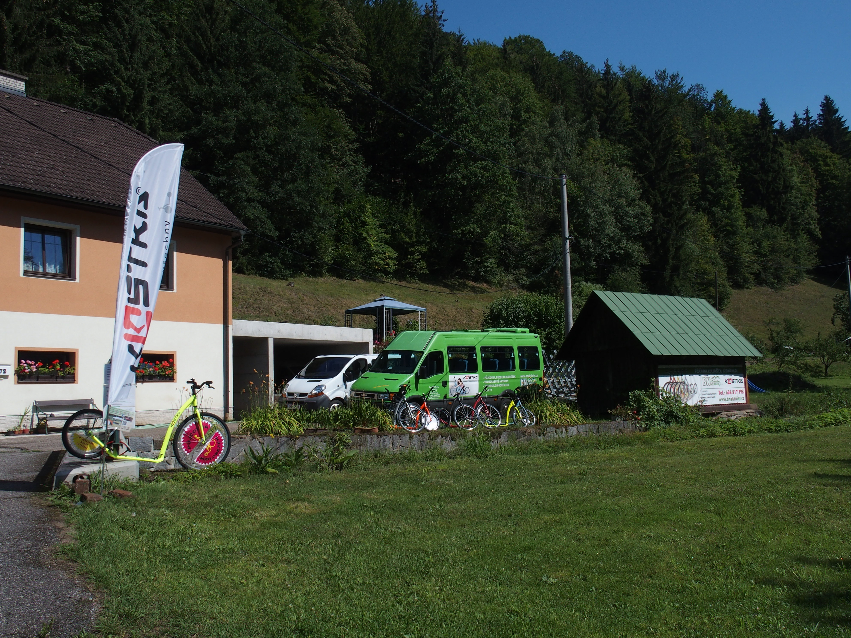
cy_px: 319
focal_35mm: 32
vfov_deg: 44.2
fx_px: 787
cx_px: 426
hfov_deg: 56.8
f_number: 5.6
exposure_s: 1/800
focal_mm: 6.7
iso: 100
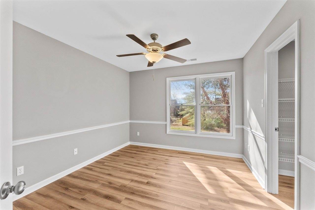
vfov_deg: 81.2
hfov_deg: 104.2
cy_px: 105
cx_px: 158
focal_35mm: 14
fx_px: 123
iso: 400
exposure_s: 1/80
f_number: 7.1
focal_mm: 14
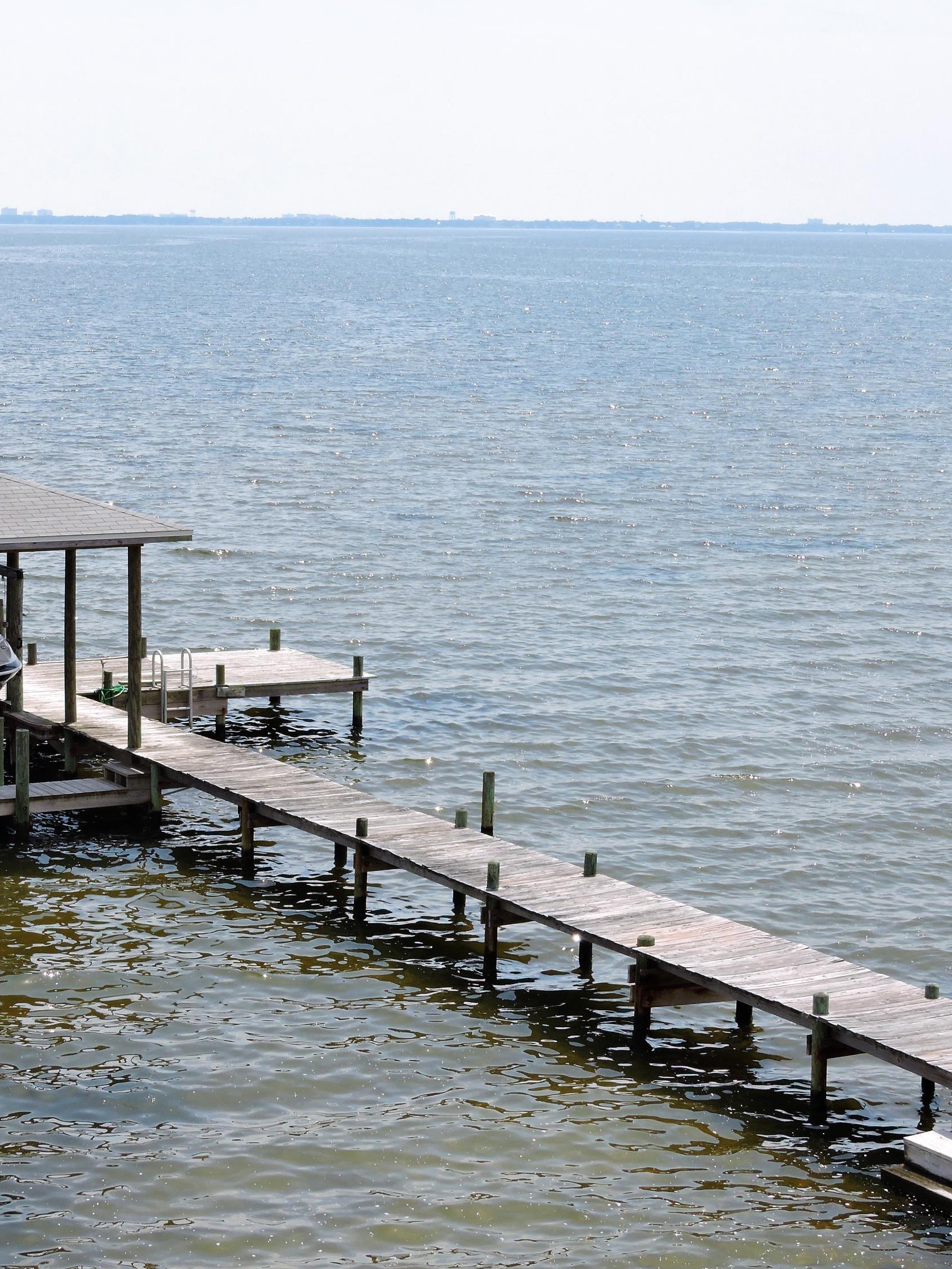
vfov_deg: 22.5
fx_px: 3190
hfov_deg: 16.9
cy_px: 635
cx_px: 322
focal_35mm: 87
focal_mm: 11.6
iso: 100
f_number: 4.2
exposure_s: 1/800
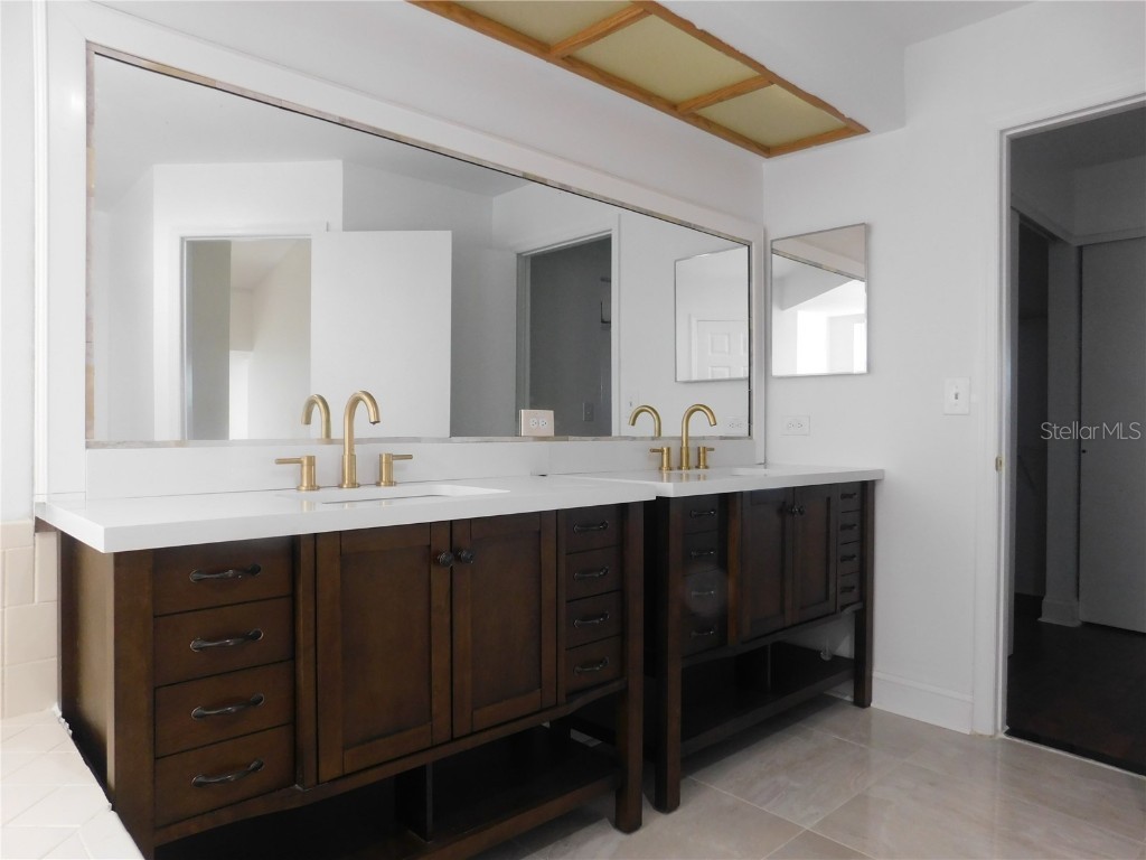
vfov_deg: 58.9
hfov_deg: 73.9
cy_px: 430
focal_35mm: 23
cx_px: 573
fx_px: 761
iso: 280
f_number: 3
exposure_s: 1/30
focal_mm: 4
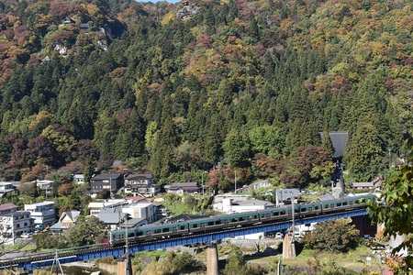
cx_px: 206
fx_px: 516
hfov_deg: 43.6
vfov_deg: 29.9
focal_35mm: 45
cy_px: 138
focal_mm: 30
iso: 200
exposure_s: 1/320
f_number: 9
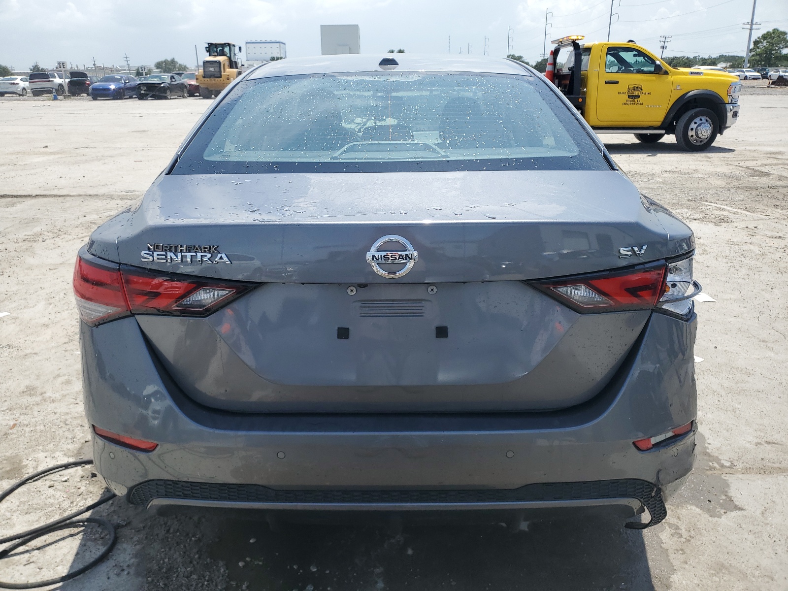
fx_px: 592
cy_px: 296
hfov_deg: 67.3
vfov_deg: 53.1
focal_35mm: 26
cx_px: 394
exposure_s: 1/3333
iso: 50
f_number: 1.5
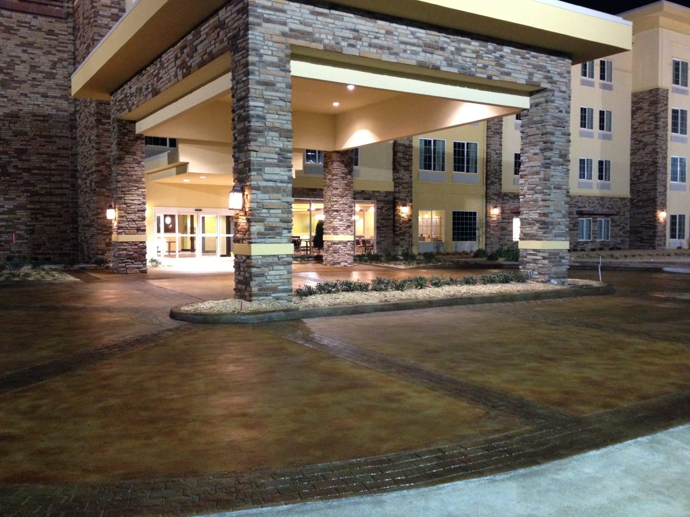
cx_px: 345
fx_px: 698
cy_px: 258
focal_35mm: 35
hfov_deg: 52.6
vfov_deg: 40.7
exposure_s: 1/20
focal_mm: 4.28
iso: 400
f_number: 2.4
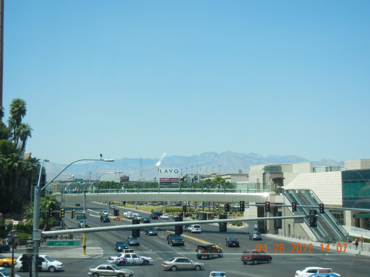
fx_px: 631
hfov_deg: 32.7
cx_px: 185
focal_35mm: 59
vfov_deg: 24.8
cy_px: 138
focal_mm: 10.6
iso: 160
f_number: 8
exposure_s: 1/338
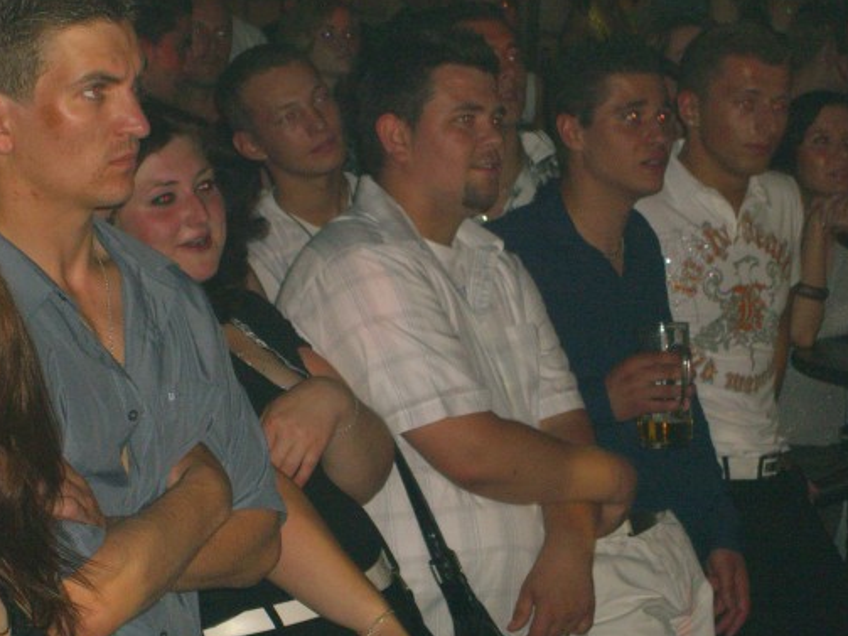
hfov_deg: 14.5
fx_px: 3331
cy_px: 278
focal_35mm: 136
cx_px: 361
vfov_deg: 10.9
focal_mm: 23.7
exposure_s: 1/60
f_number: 5.1
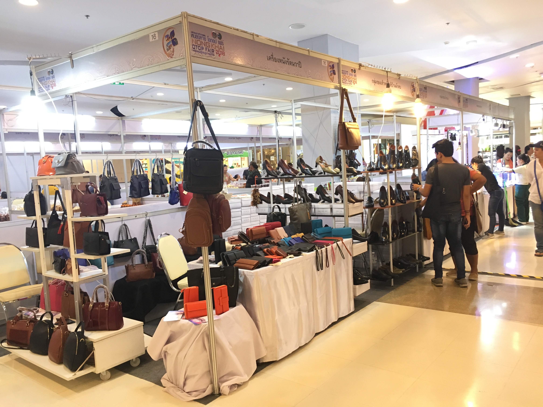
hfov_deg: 61.7
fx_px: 455
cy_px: 204
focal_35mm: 29
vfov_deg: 48.2
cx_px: 272
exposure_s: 1/33
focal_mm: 4.15
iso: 160
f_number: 2.2
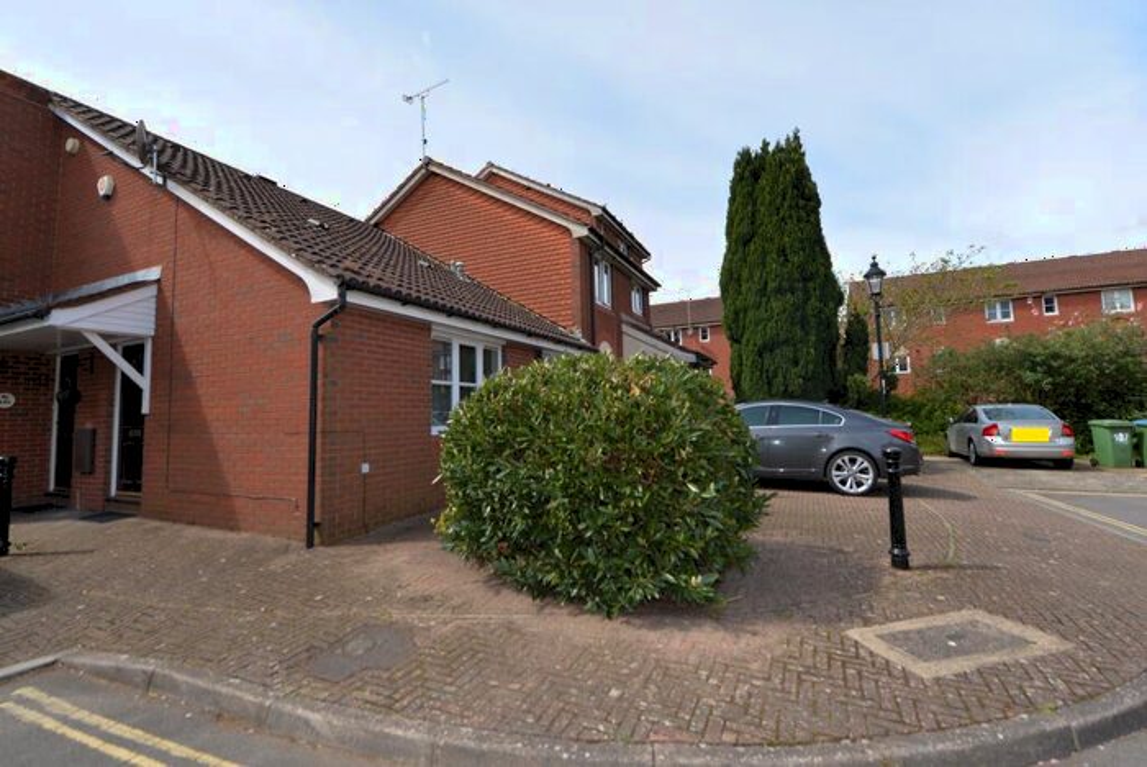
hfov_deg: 96.7
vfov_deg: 73.9
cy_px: 384
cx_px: 574
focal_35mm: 16
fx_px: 510
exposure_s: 1/200
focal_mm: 16
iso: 100
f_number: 7.1
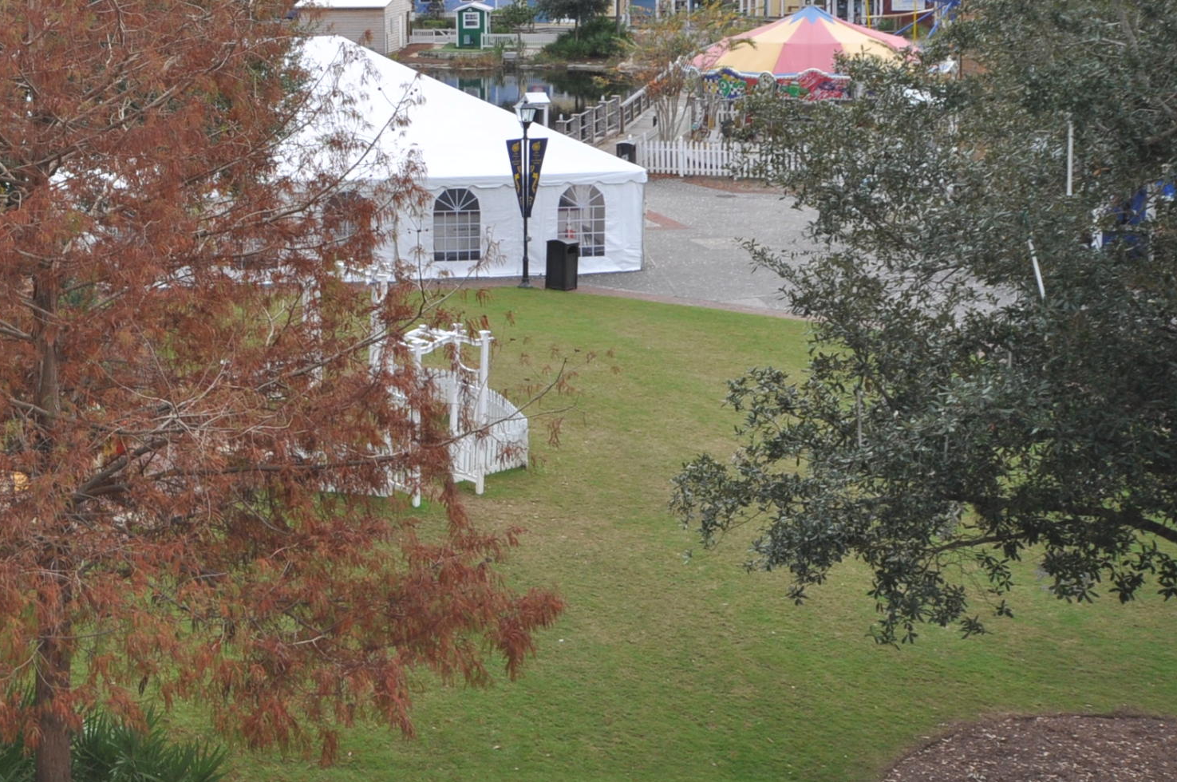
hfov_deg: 30.6
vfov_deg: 21.8
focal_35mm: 61
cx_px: 0
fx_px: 1992
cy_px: 99
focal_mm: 20
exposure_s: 1/200
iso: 200
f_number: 9
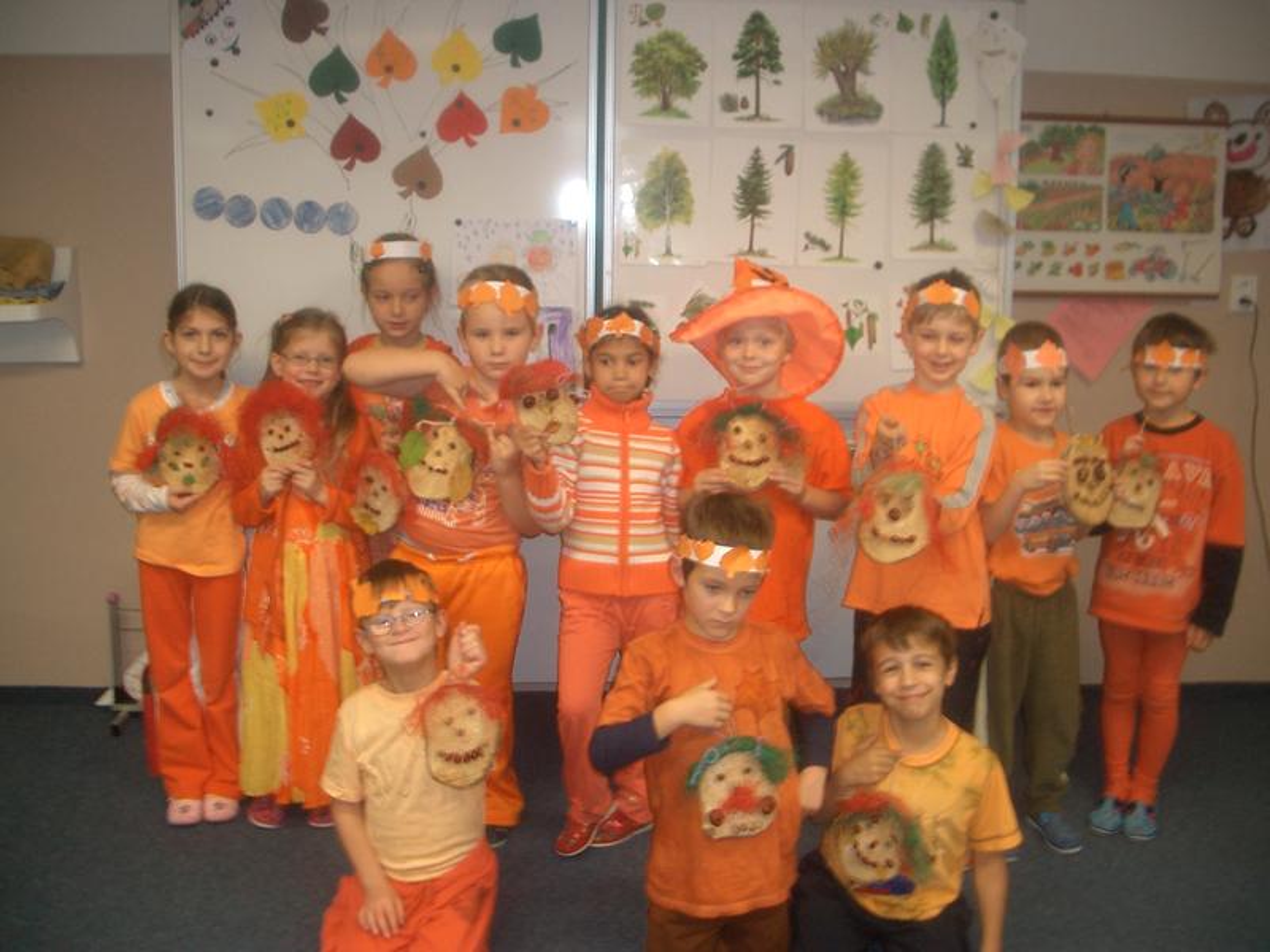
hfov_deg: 52.6
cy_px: 476
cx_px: 635
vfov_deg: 40.7
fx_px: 1284
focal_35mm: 35
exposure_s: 1/40
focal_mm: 5.8
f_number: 2.6
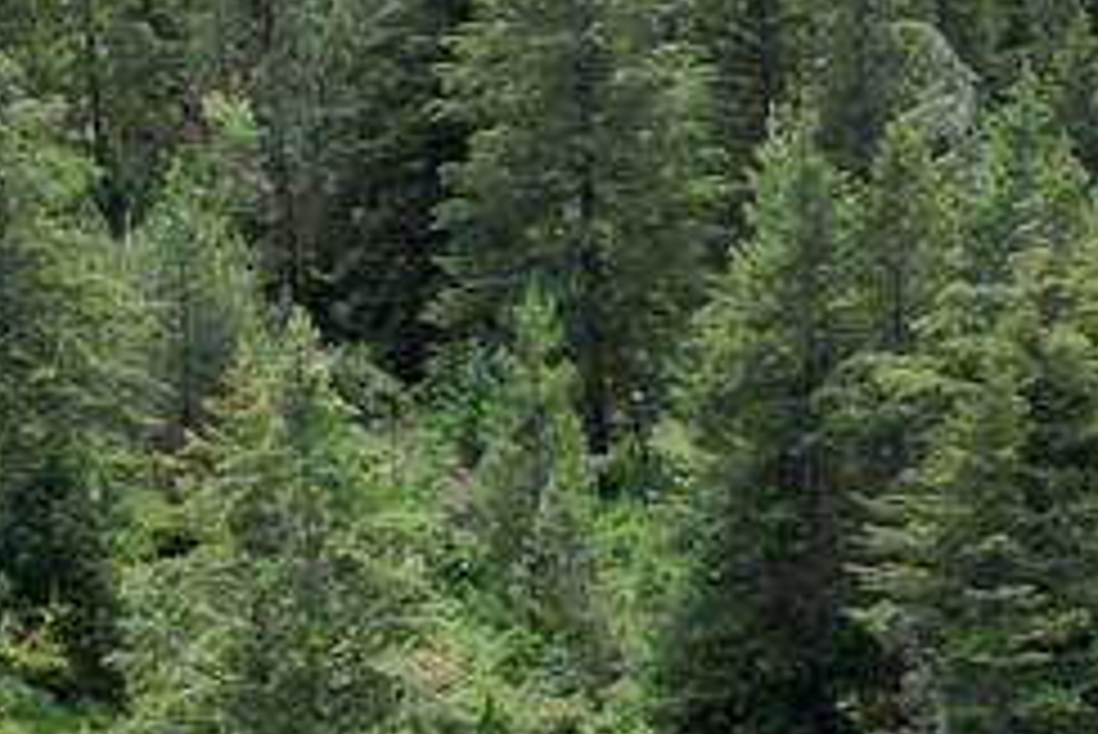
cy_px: 702
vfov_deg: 10.4
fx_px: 3998
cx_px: 616
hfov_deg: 15.6
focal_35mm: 131
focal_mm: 6.72
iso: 100
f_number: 1.7
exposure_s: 1/2500
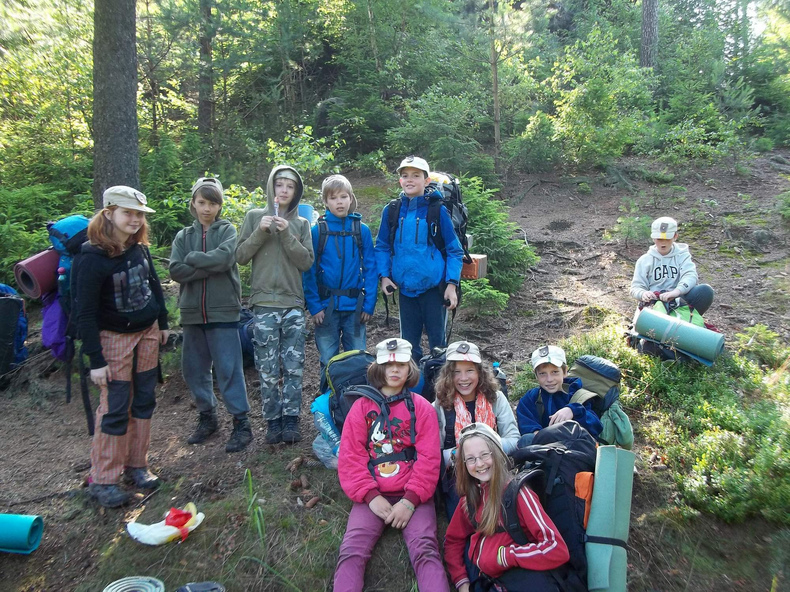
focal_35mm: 32
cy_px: 296
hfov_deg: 56.8
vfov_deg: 44.2
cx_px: 395
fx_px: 730
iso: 80
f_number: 2.9
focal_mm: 5.7
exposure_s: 1/60
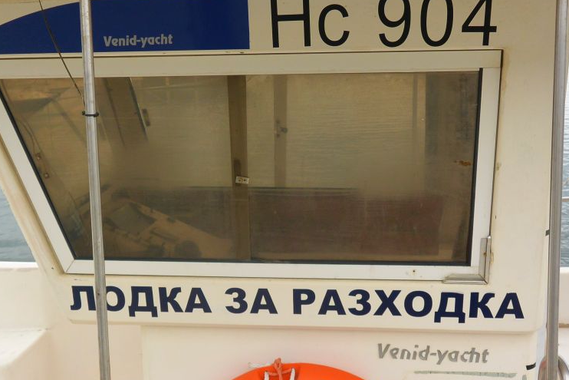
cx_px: 272
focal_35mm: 50
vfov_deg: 27.0
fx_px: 790
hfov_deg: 39.6
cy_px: 210
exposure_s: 1/500
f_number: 5.6
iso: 160
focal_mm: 11
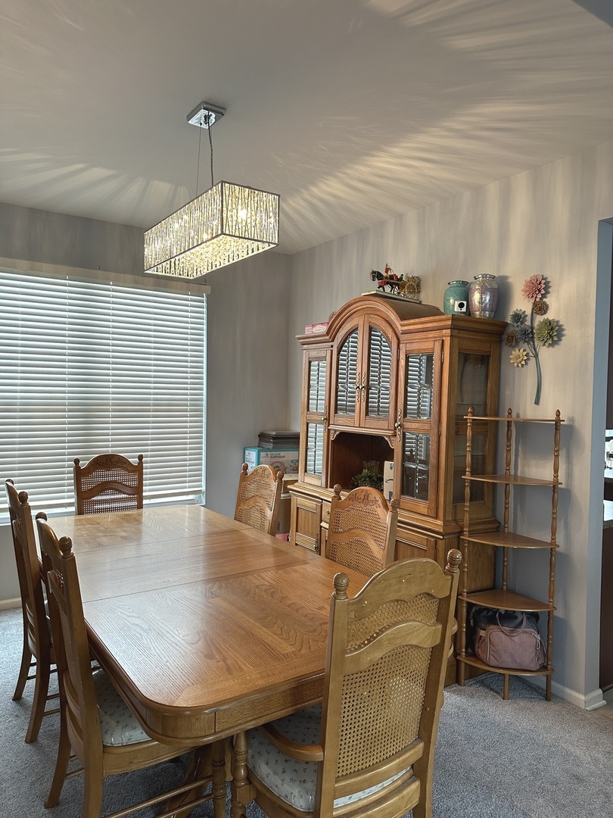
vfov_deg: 71.6
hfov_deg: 56.8
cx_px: 306
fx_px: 567
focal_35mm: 24
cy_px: 409
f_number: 1.78
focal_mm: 6.86
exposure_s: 1/120
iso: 200
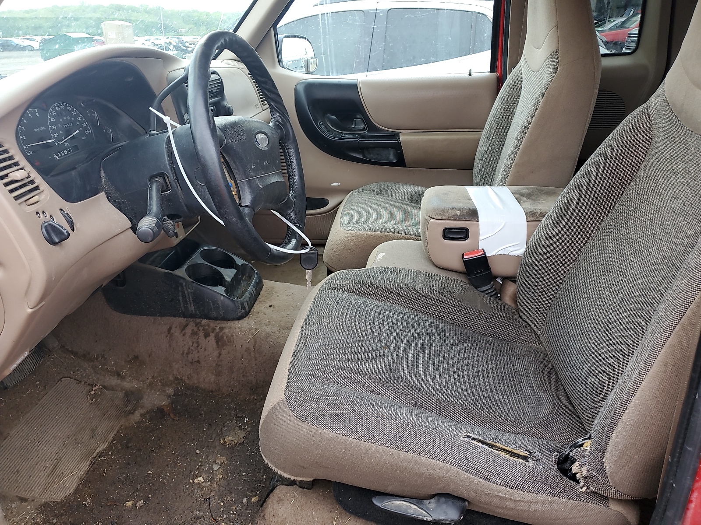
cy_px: 262
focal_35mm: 26
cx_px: 350
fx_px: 527
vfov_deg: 53.1
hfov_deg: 67.3
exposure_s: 1/120
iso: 72
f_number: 1.5
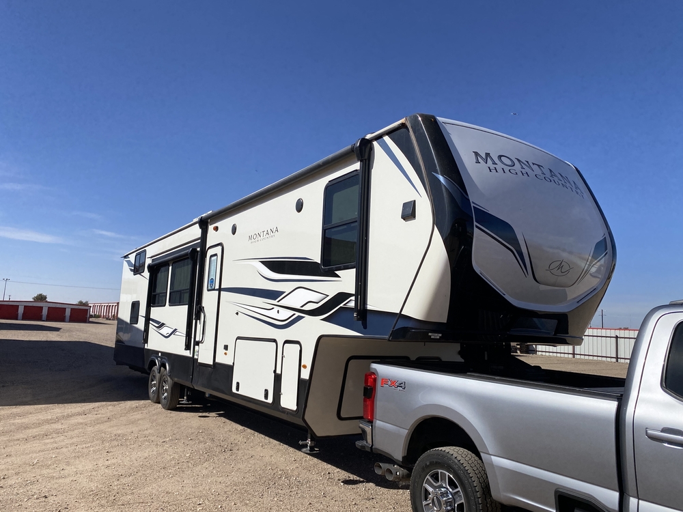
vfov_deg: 53.1
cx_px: 342
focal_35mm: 26
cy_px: 256
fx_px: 513
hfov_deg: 67.3
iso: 32
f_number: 1.8
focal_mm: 4.25
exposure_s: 1/4808
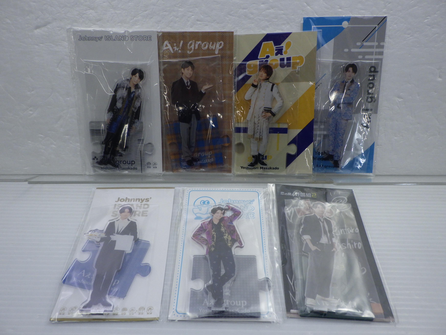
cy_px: 168
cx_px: 223
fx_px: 361
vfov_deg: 49.7
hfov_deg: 63.4
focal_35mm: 28
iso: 125
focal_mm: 5
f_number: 3.5
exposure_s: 1/40
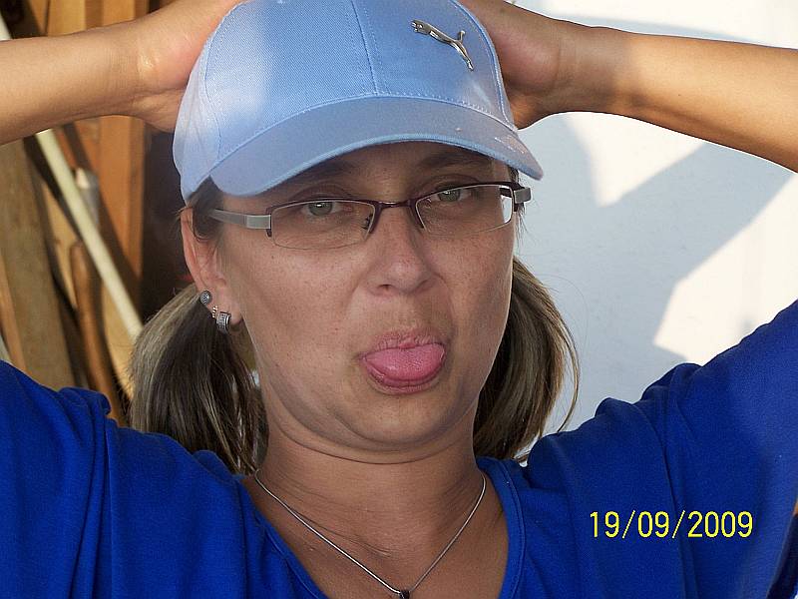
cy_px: 300
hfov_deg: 18.7
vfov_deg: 14.1
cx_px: 399
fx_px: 2421
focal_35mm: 105
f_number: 3.2
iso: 80
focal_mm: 17.5
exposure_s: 1/250
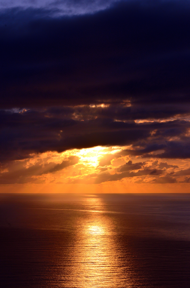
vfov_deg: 19.5
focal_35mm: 105
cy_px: 144
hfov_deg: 13.0
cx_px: 95
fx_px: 835
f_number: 16
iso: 200
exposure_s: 1/1000
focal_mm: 70
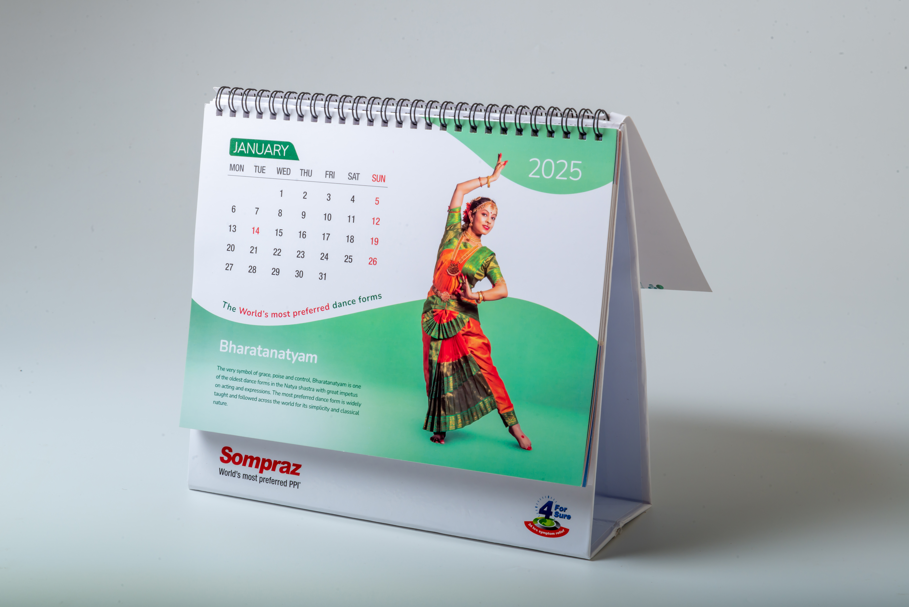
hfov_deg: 23.9
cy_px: 304
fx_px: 2147
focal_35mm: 85
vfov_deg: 16.1
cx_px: 454
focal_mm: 85
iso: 100
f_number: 22
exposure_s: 1/250
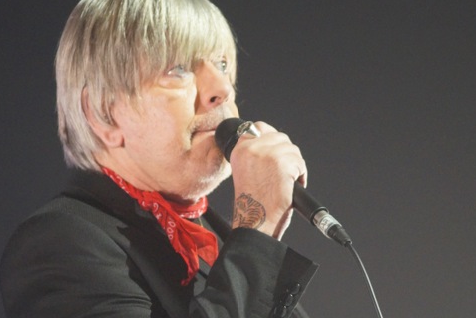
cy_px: 216
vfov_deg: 4.2
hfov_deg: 6.3
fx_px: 4323
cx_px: 250
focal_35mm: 327
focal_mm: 130
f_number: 4
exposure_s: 1/125
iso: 3200
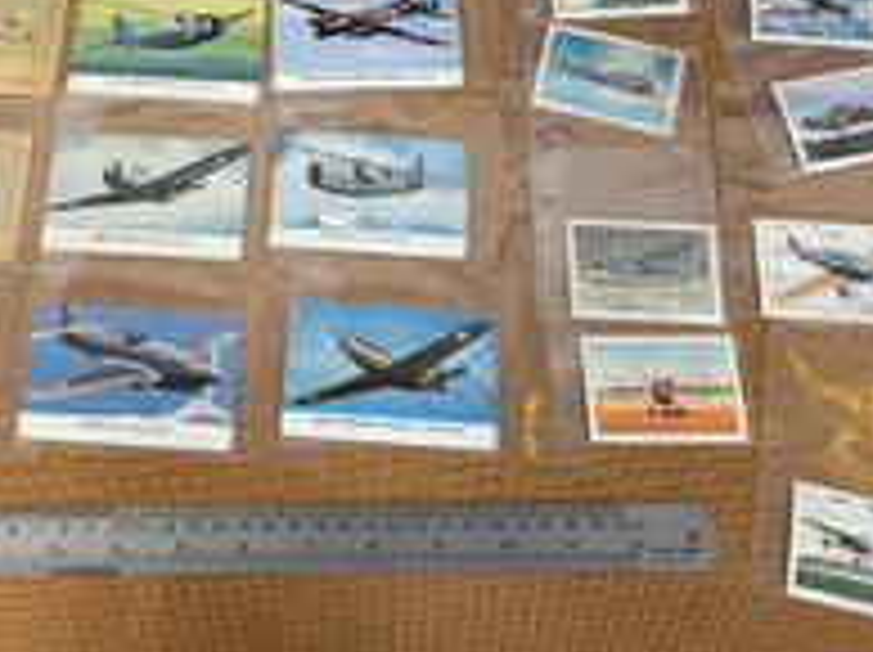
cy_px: 155
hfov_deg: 40.8
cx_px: 299
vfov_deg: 30.9
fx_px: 1159
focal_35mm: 46
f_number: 1.6
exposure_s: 1/60
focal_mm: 4.2
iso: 160
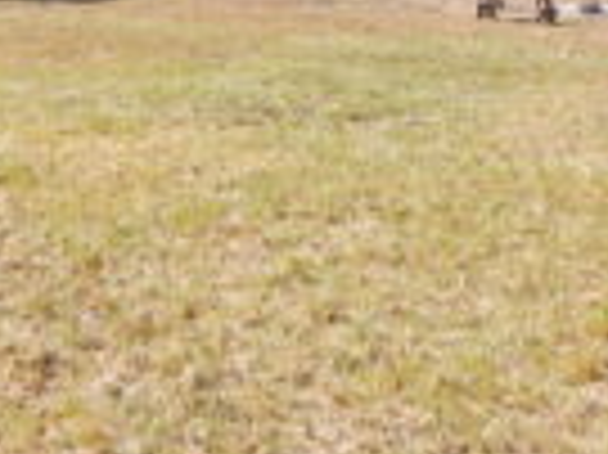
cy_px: -94
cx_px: 297
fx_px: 1457
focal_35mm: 83
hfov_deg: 23.6
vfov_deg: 17.0
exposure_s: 1/400
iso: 125
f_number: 3.9
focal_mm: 5
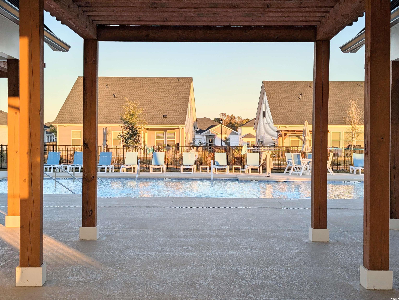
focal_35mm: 49
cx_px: 200
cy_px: 150
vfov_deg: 29.7
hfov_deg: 38.9
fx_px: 566
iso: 20
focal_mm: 6.9
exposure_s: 1/478
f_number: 1.68
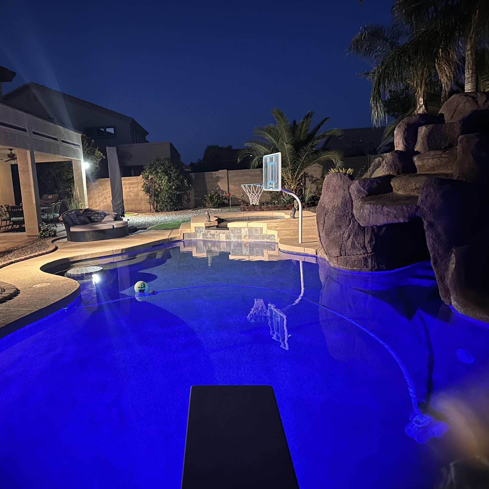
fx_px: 463
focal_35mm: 29
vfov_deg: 55.6
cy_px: 247
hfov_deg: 55.1
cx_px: 188
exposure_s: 1/12
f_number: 1.78
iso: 1000
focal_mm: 6.86
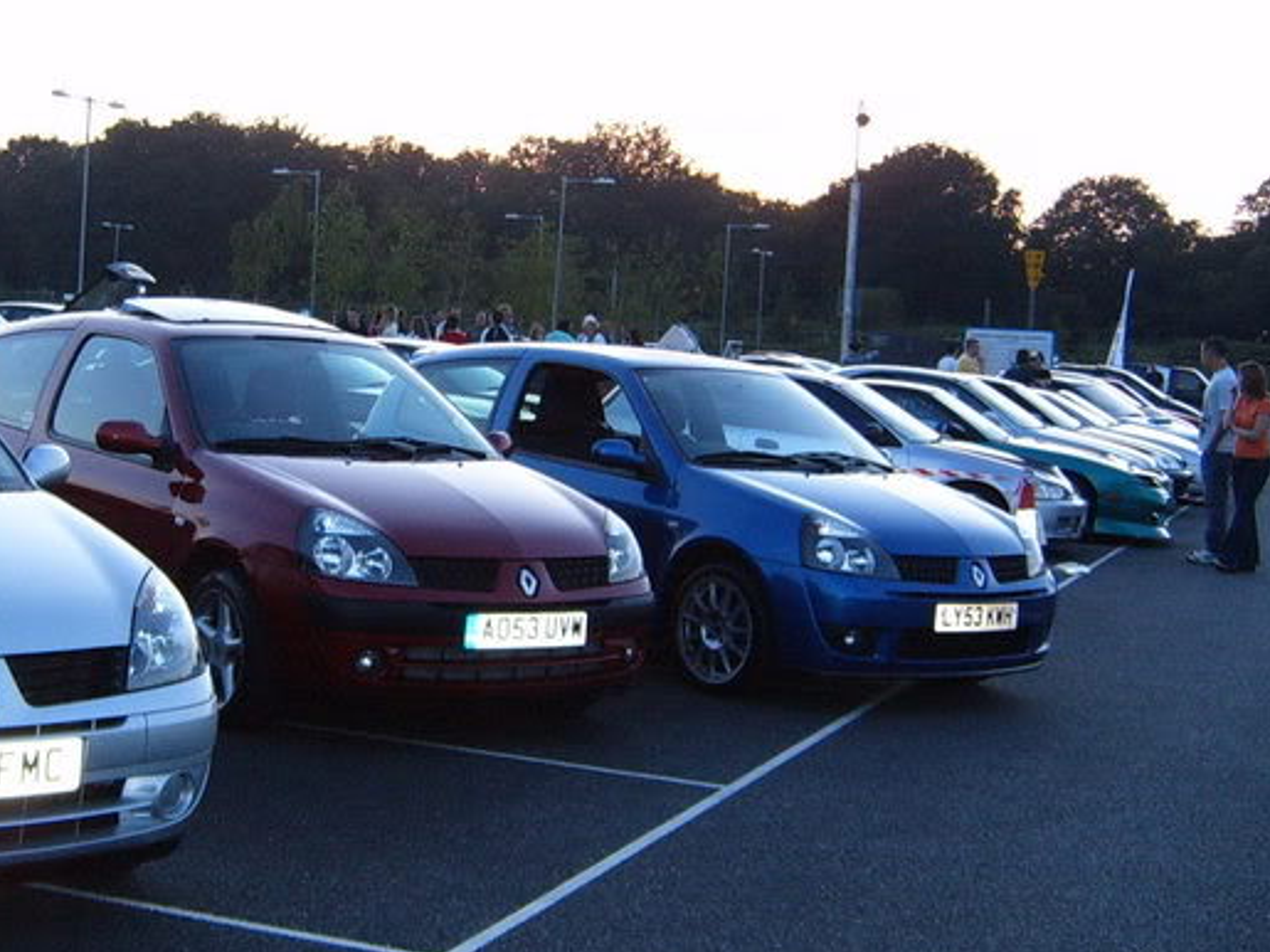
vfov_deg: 24.8
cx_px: 328
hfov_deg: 32.1
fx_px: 2164
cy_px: 518
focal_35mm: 59
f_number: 2.8
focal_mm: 5.8
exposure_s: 1/90
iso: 141
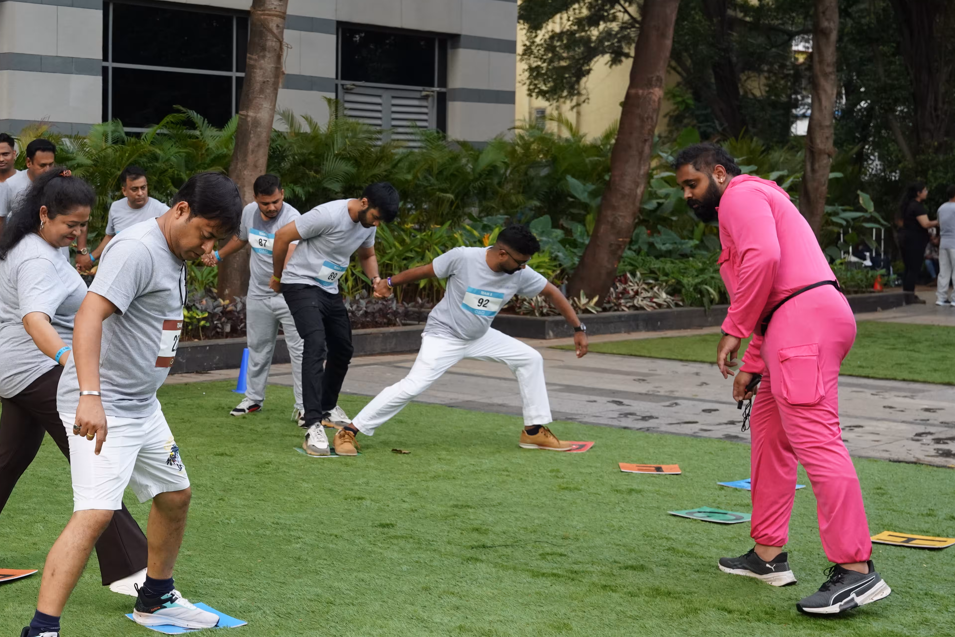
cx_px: 82
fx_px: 1689
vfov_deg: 21.3
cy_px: 264
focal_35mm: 64
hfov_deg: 30.1
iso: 1250
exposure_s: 1/640
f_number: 5
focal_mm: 30.8
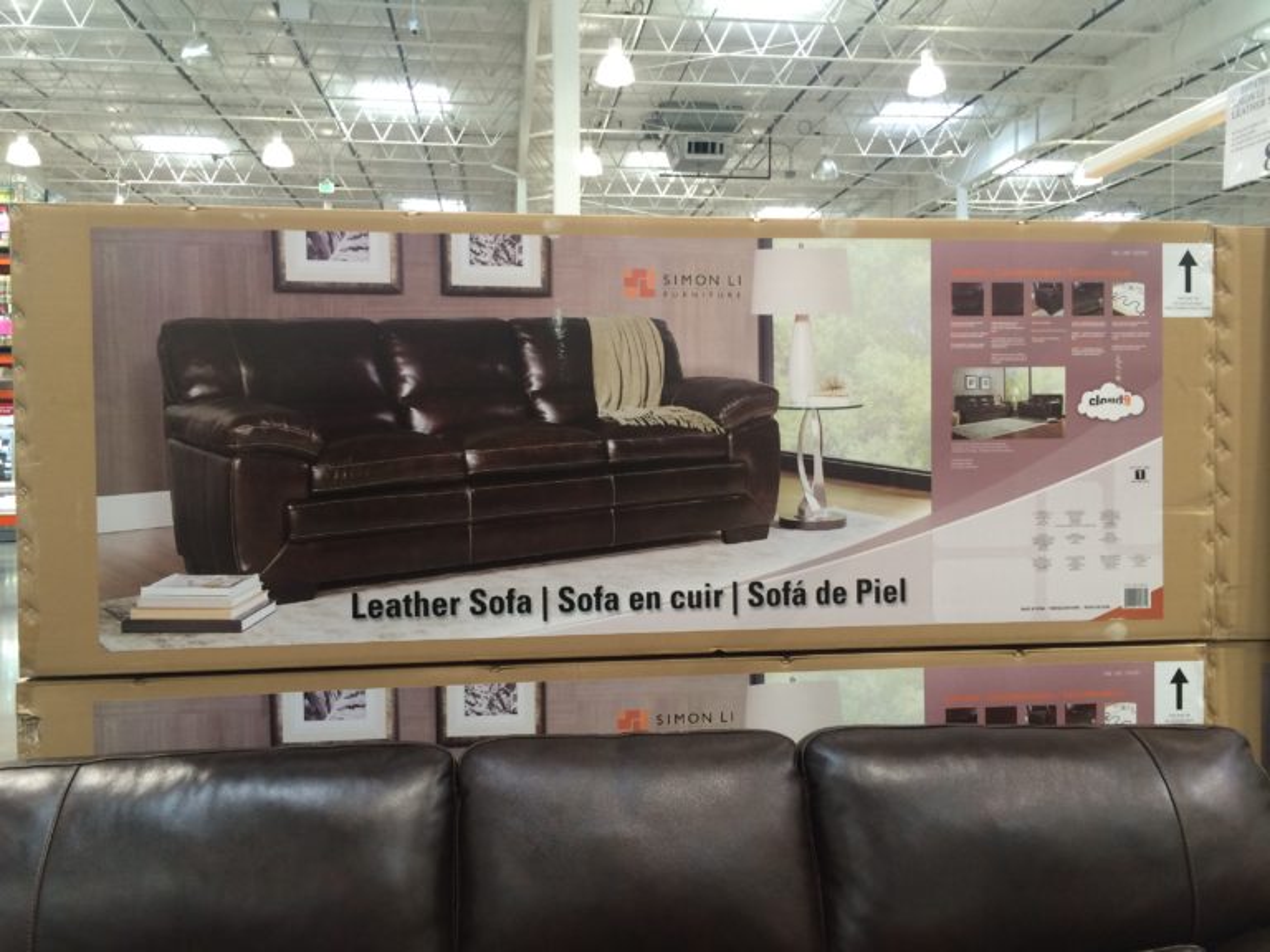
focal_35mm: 29
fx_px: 1064
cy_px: 476
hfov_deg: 61.7
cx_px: 635
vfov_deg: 48.2
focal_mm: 4.15
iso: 100
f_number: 2.2
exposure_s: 1/30
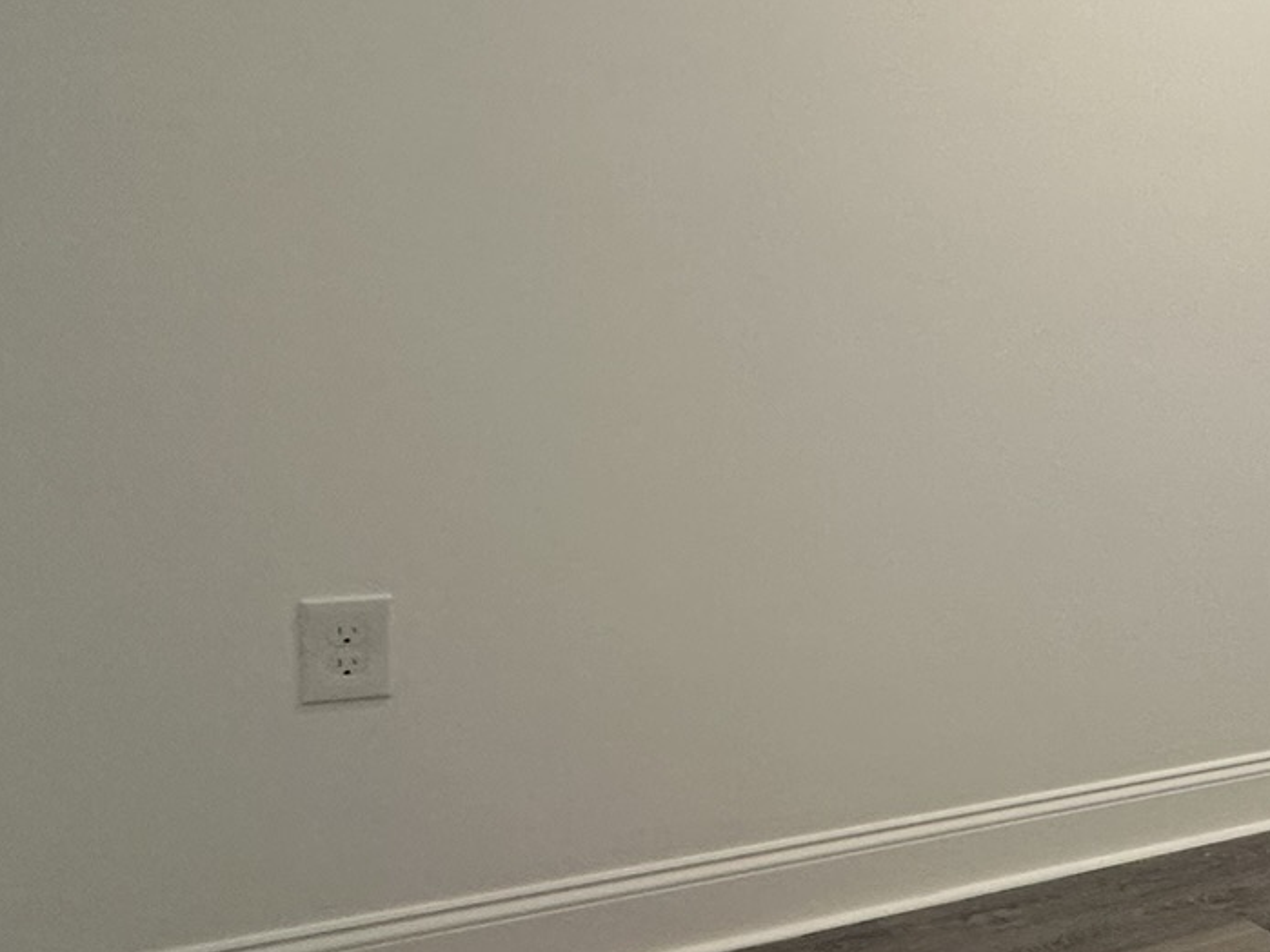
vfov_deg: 35.1
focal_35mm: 41
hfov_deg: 31.4
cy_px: 449
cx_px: 1761
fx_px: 1504
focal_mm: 2.22
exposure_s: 1/120
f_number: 2.2
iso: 160
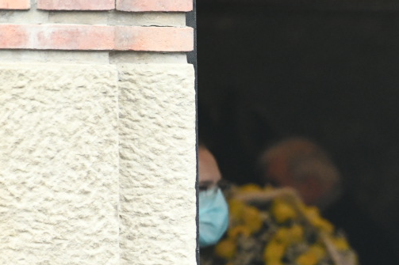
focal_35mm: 644
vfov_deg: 2.1
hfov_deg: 3.2
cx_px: 588
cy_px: 396
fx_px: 7135
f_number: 3.5
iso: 3200
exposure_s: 1/320
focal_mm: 200
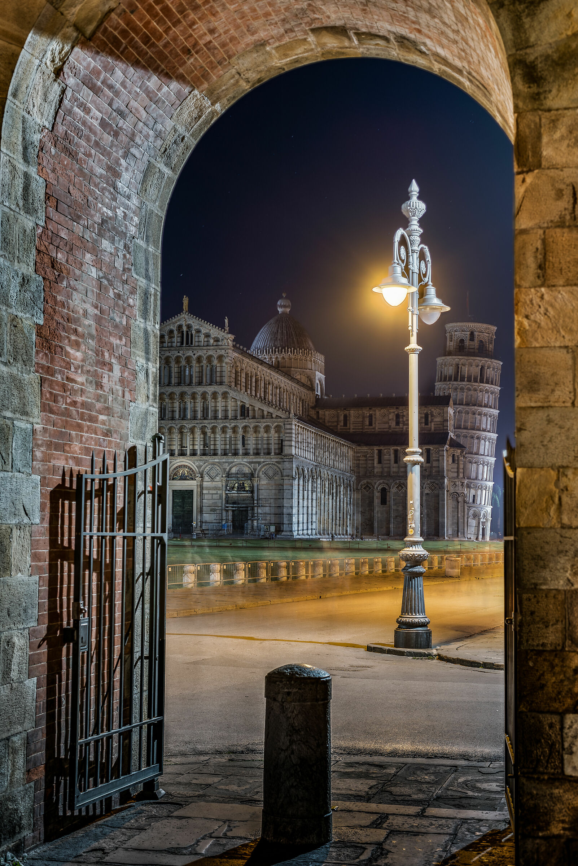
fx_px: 1203
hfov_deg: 27.0
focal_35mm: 50
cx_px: 289
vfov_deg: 39.6
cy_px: 433
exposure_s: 1/4
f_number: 11
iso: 100
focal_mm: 50
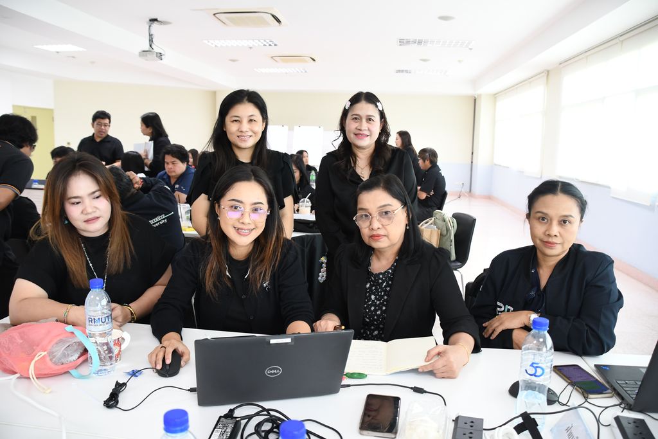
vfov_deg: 47.9
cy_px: 220
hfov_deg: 67.4
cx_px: 329
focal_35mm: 27
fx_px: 494
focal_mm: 18
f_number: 4
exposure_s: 1/80
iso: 1100
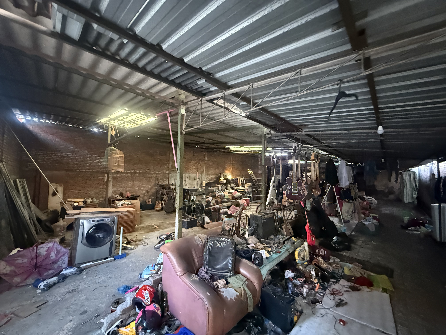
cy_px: 168
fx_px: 180
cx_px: 223
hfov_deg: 102.1
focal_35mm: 14
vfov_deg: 85.7
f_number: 2.2
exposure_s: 1/34
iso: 1600
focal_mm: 2.22
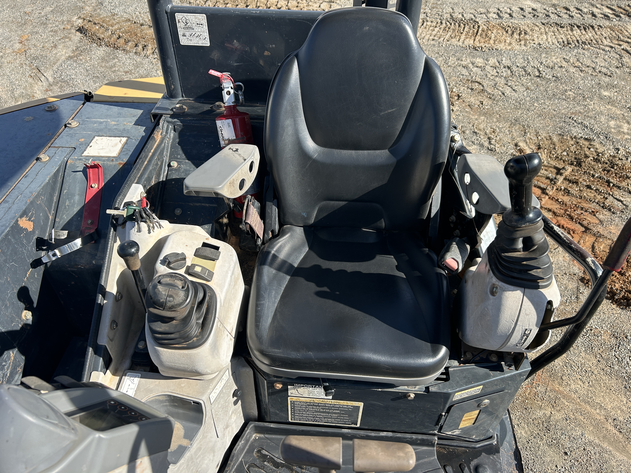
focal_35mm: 26
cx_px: 316
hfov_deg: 67.3
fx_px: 474
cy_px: 236
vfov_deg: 53.1
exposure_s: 1/1808
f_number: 1.5
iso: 50
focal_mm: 5.7
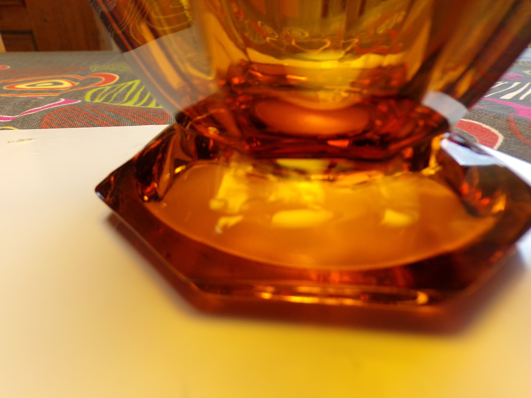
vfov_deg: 56.8
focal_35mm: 24
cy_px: 199
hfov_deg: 71.6
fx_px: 368
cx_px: 266
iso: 100
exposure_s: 1/45
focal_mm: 4.3
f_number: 3
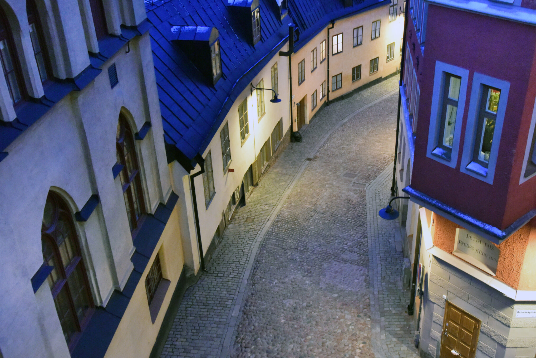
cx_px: 323
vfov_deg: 34.2
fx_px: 581
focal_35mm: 39
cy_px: 182
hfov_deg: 49.2
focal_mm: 31
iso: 12800
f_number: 10
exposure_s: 1/4
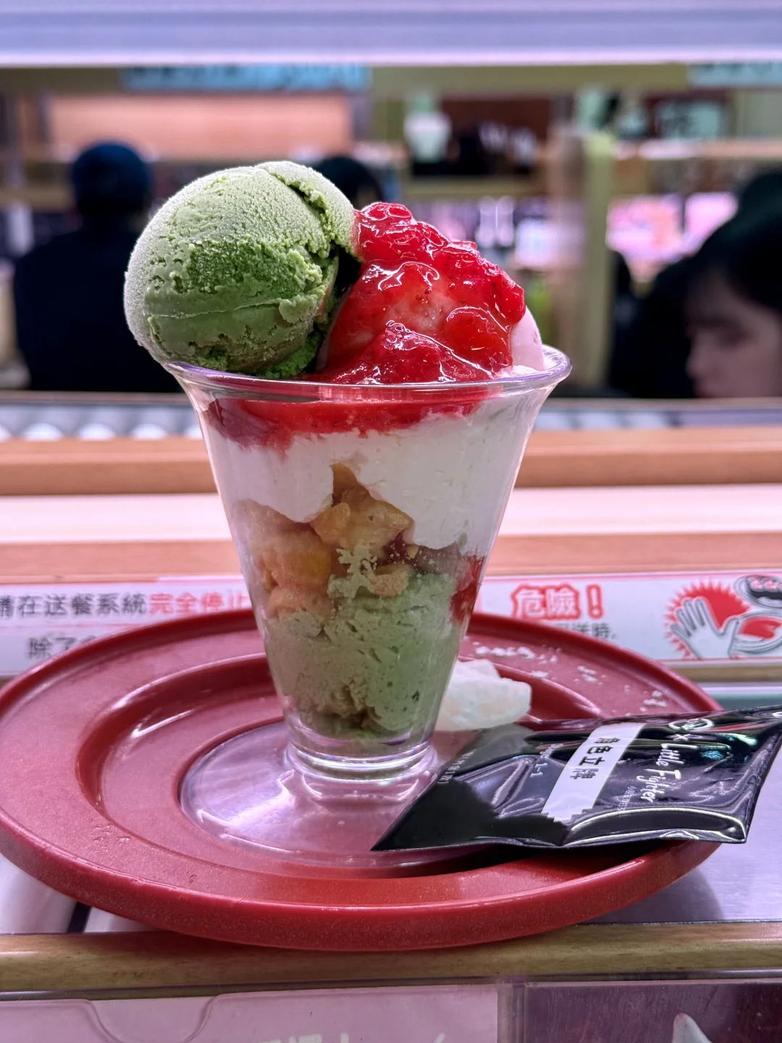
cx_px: 391
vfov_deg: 39.7
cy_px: 522
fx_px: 1446
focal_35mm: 48
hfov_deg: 30.3
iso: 100
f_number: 1.78
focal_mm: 6.76
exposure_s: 1/100
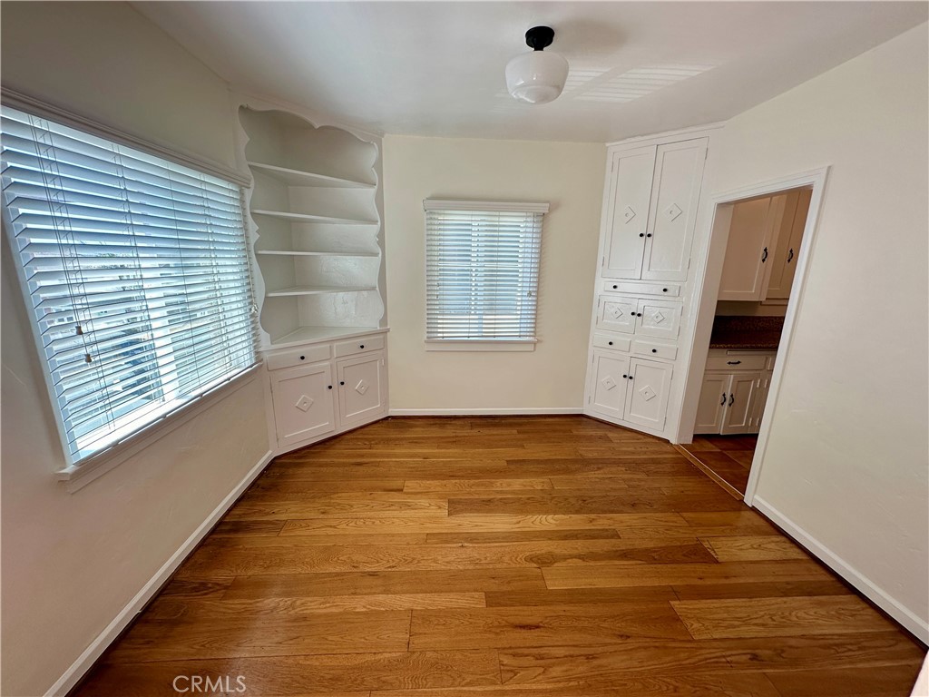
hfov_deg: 102.1
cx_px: 464
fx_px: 376
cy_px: 348
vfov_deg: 85.7
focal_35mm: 14
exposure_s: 1/120
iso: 50
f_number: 2.2
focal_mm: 2.22
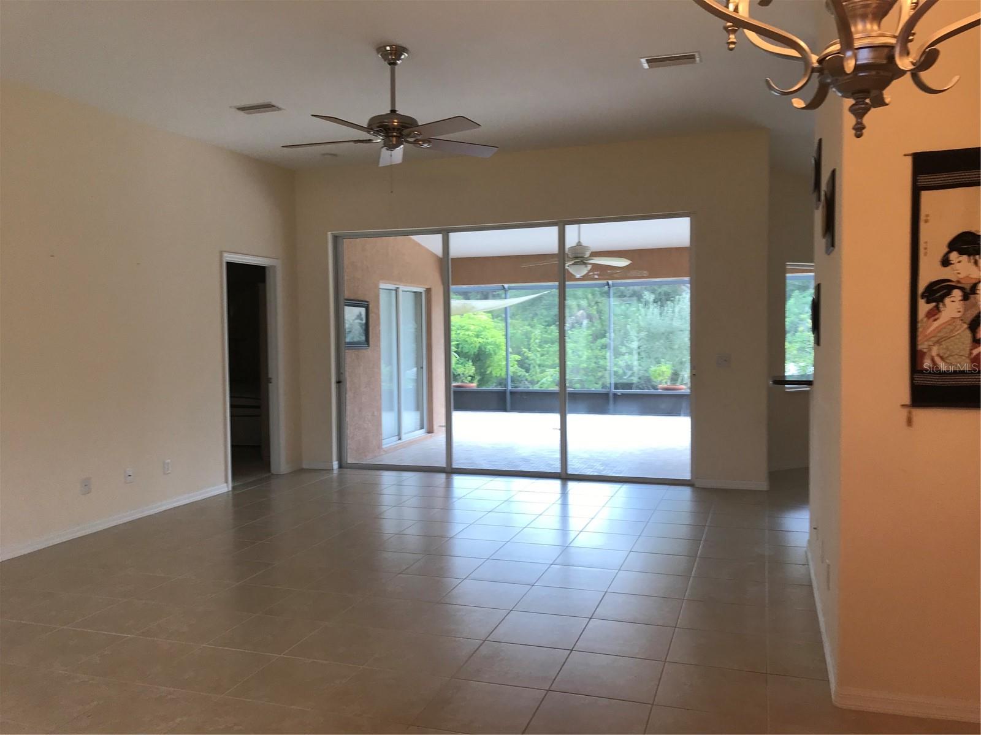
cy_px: 368
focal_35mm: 28
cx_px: 490
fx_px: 794
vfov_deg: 49.7
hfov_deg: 63.4
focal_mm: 3.99
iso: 32
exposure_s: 1/60
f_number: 1.8
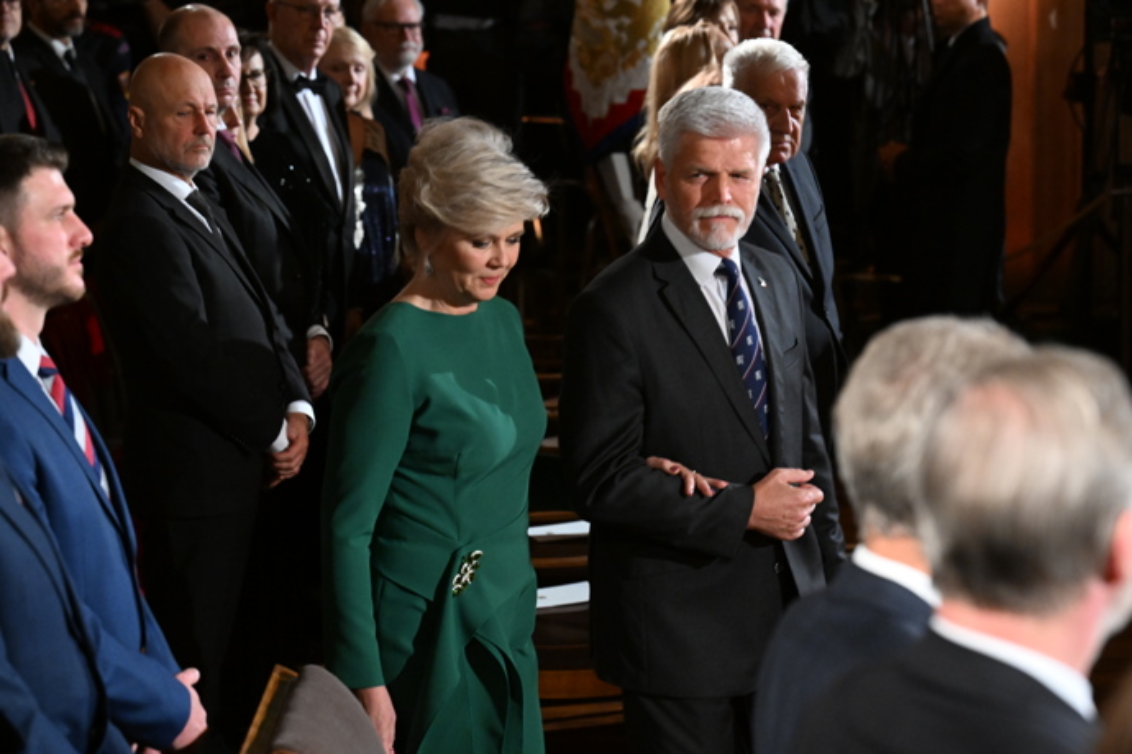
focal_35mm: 115
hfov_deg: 17.8
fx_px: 3616
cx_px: 566
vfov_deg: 11.9
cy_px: 377
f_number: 5
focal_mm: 115
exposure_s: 1/200
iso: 6400
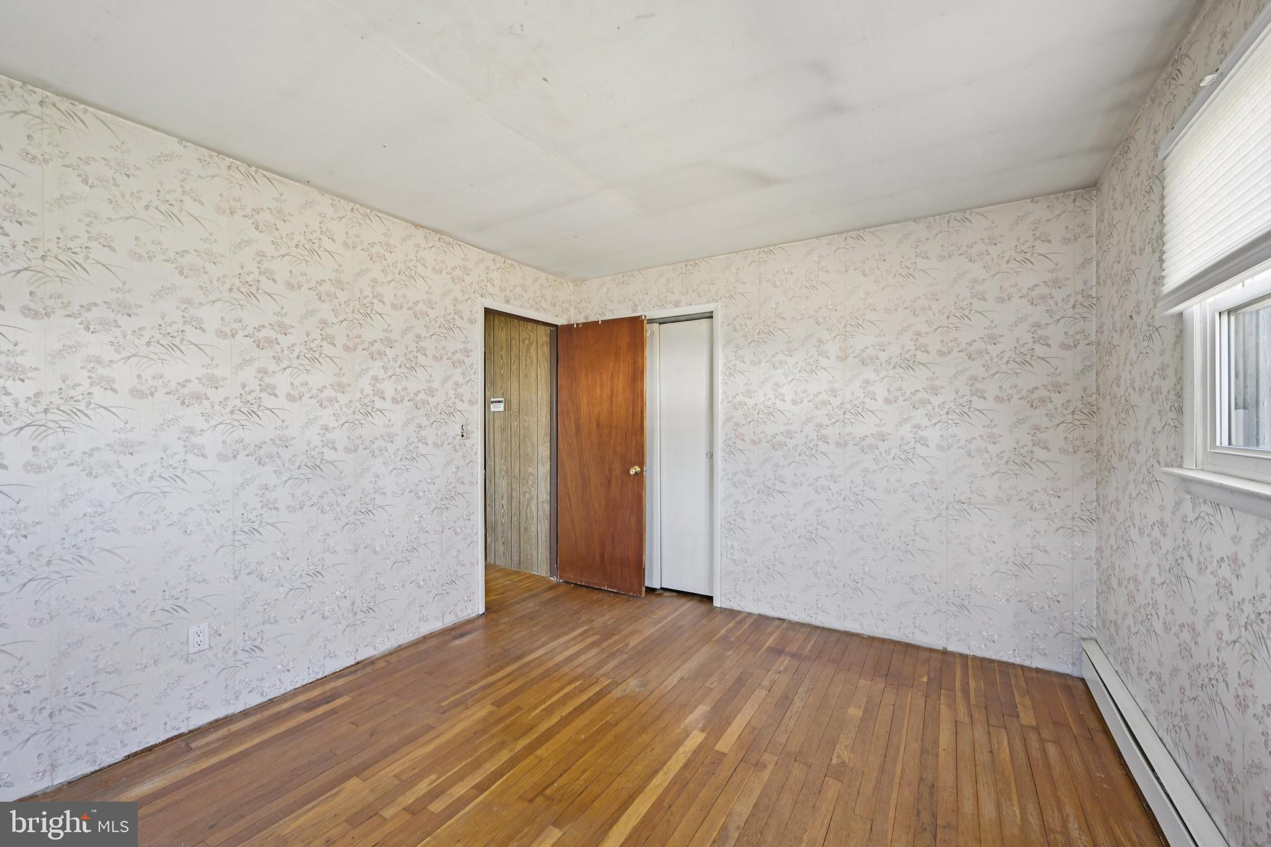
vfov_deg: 81.2
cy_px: 424
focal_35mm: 14
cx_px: 636
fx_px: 494
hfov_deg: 104.3
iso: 400
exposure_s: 1/8
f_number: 8
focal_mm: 14
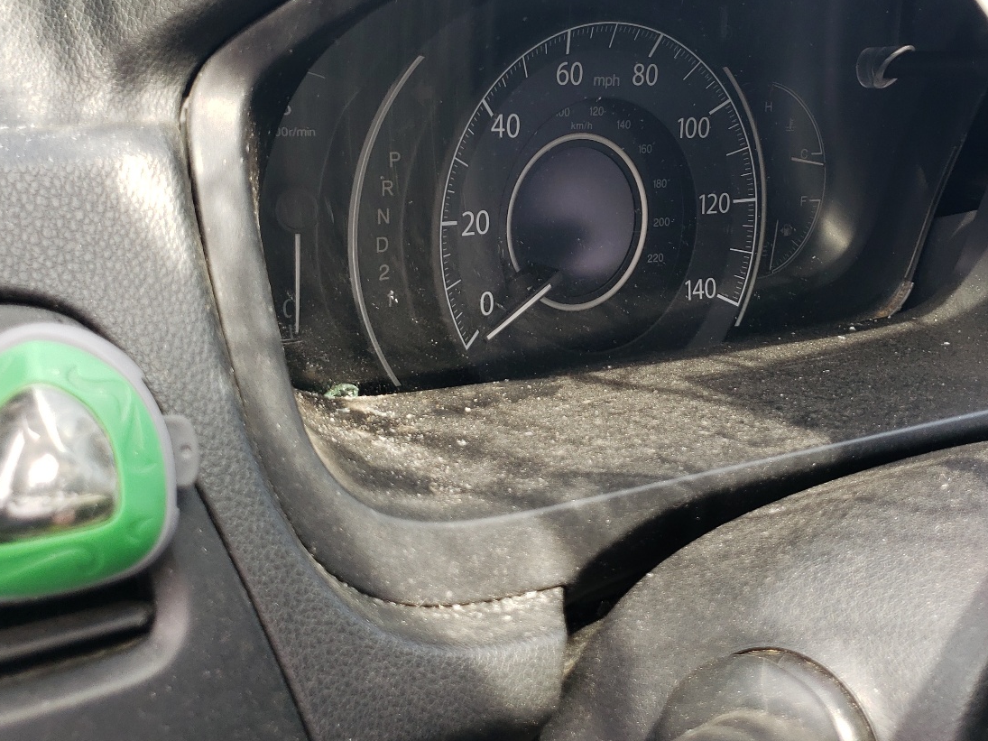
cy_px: 229
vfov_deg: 37.2
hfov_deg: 48.6
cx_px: 609
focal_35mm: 38
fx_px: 1084
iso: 50
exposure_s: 1/250
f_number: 1.5
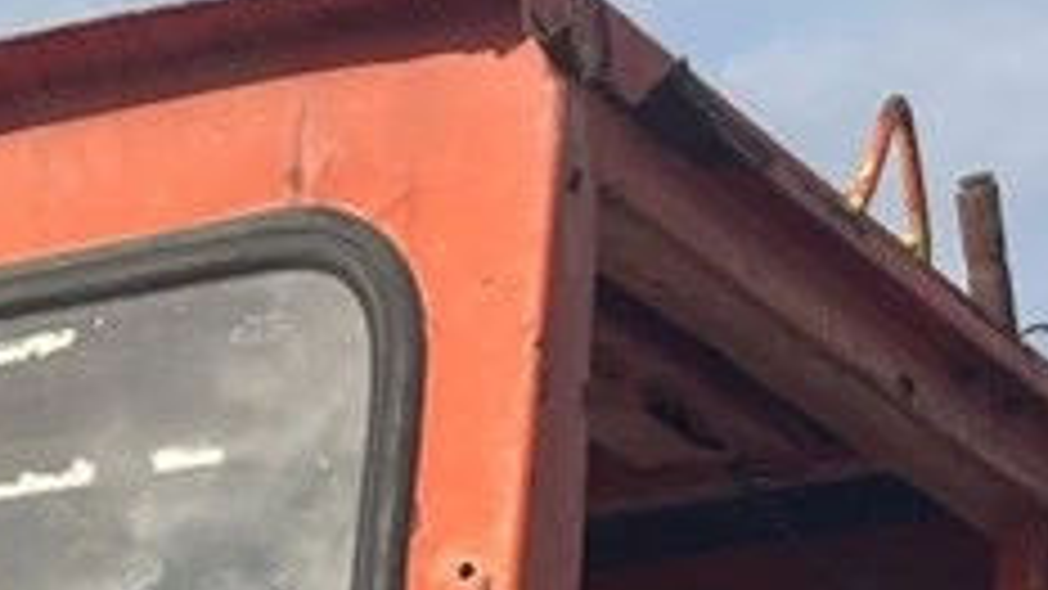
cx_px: -400
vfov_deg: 6.3
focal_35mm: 162
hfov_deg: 12.8
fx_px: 4501
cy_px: 2301
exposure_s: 1/3300
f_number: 1.6
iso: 32
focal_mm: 4.2
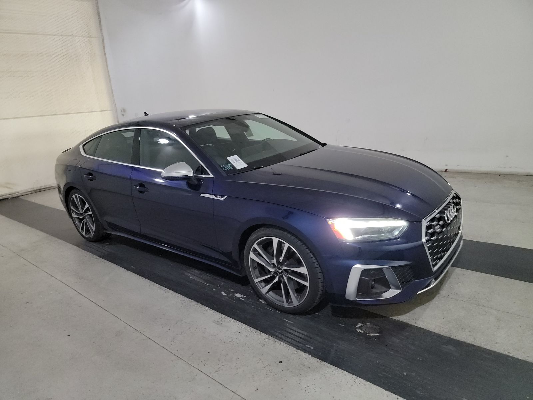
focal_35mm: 24
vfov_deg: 56.8
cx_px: 266
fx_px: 370
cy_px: 200
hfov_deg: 71.6
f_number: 1.8
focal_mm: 6.7
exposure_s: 1/59
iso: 2114
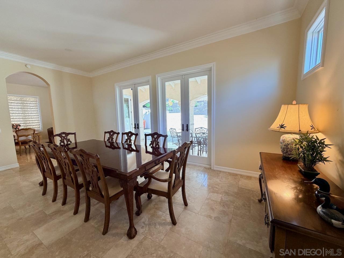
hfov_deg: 102.1
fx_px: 139
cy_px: 129
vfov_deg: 85.7
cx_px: 172
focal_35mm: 14
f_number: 2.2
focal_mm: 2.22
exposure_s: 1/120
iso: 200
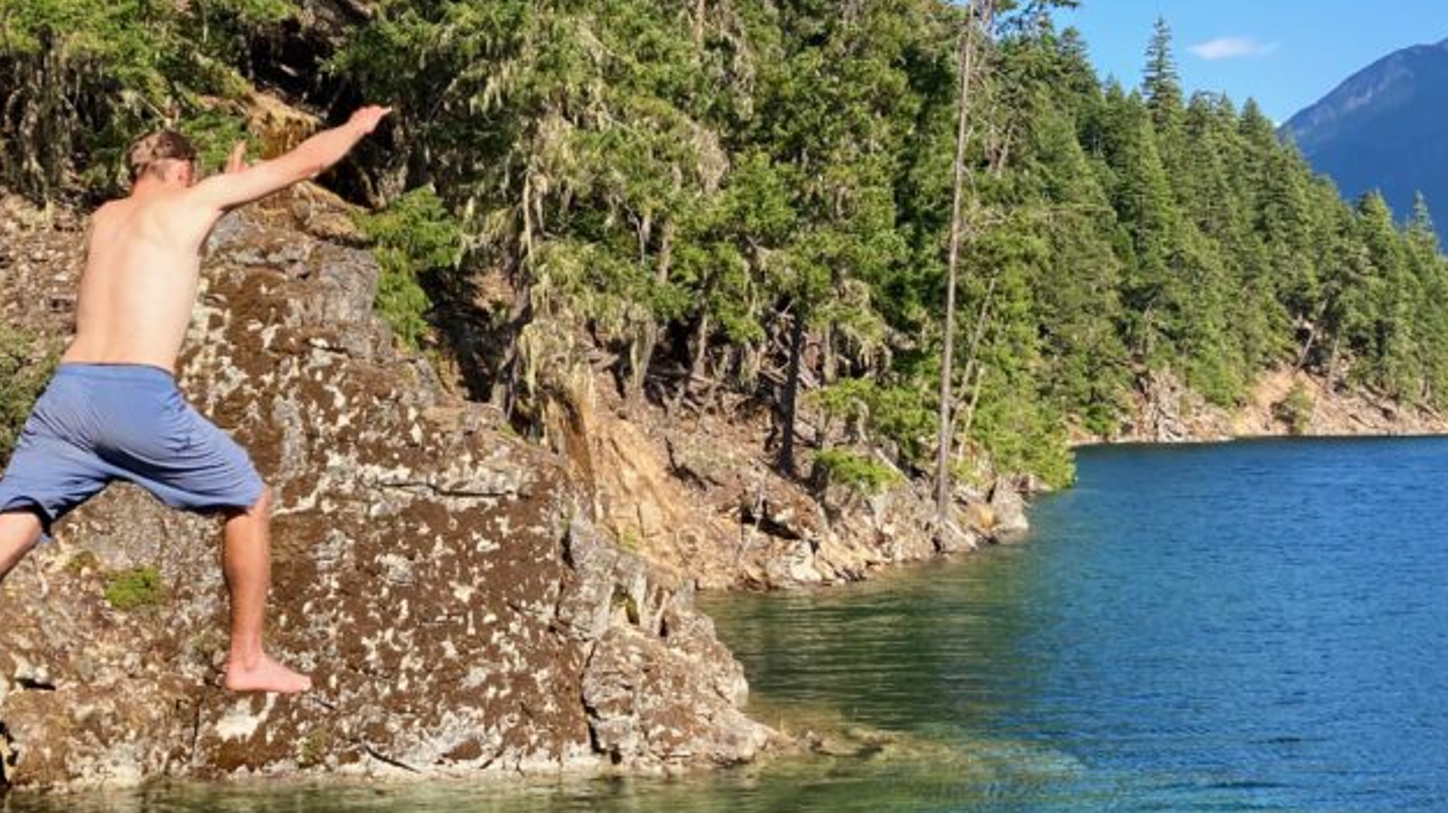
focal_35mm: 50
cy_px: 394
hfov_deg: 41.1
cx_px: 561
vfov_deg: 23.9
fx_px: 1919
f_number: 1.8
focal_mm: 3.99
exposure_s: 1/960
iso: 20
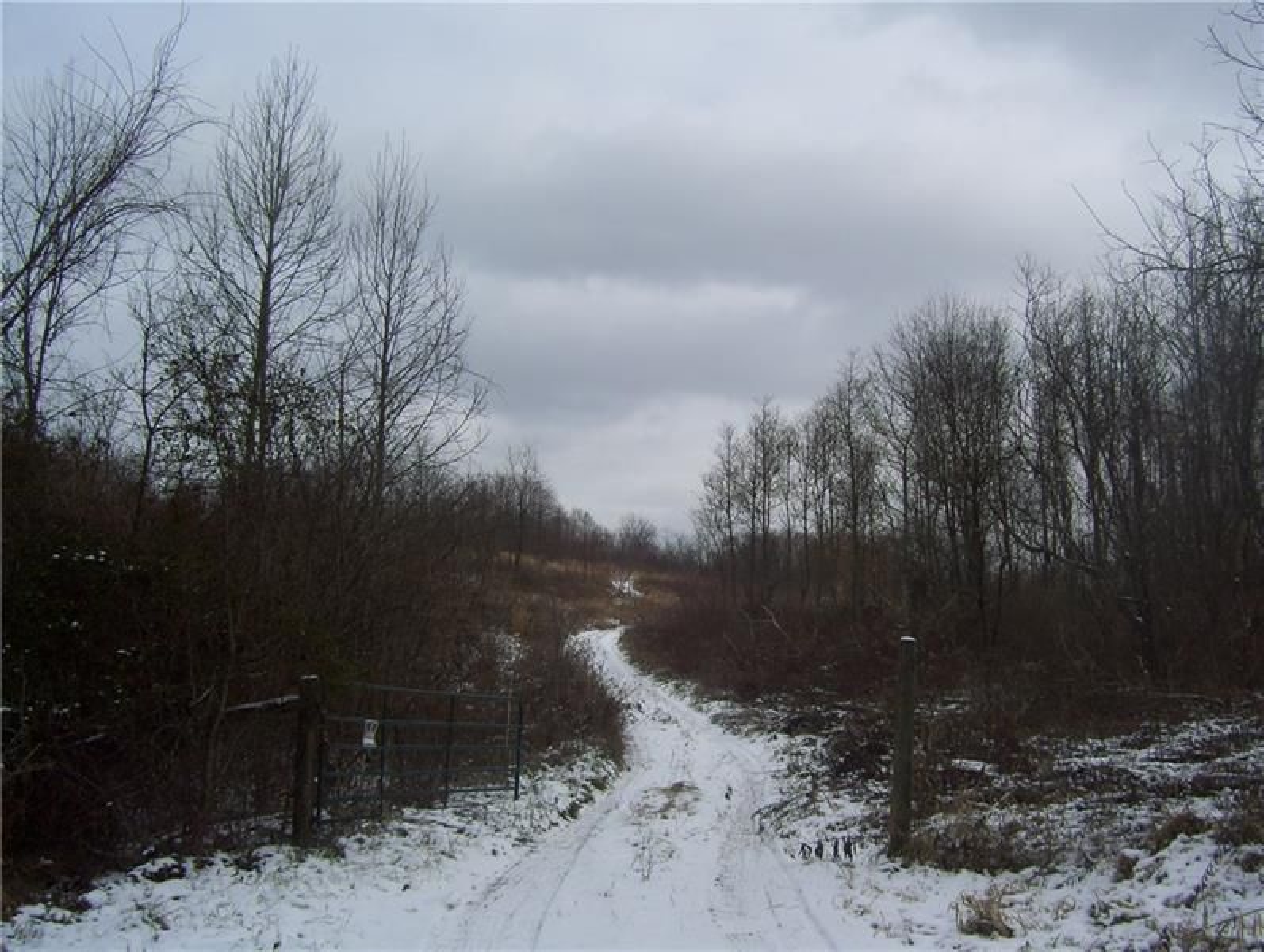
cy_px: 476
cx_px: 632
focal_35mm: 36
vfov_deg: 39.7
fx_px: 1316
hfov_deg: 51.3
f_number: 4.8
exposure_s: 1/500
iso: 80
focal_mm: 6
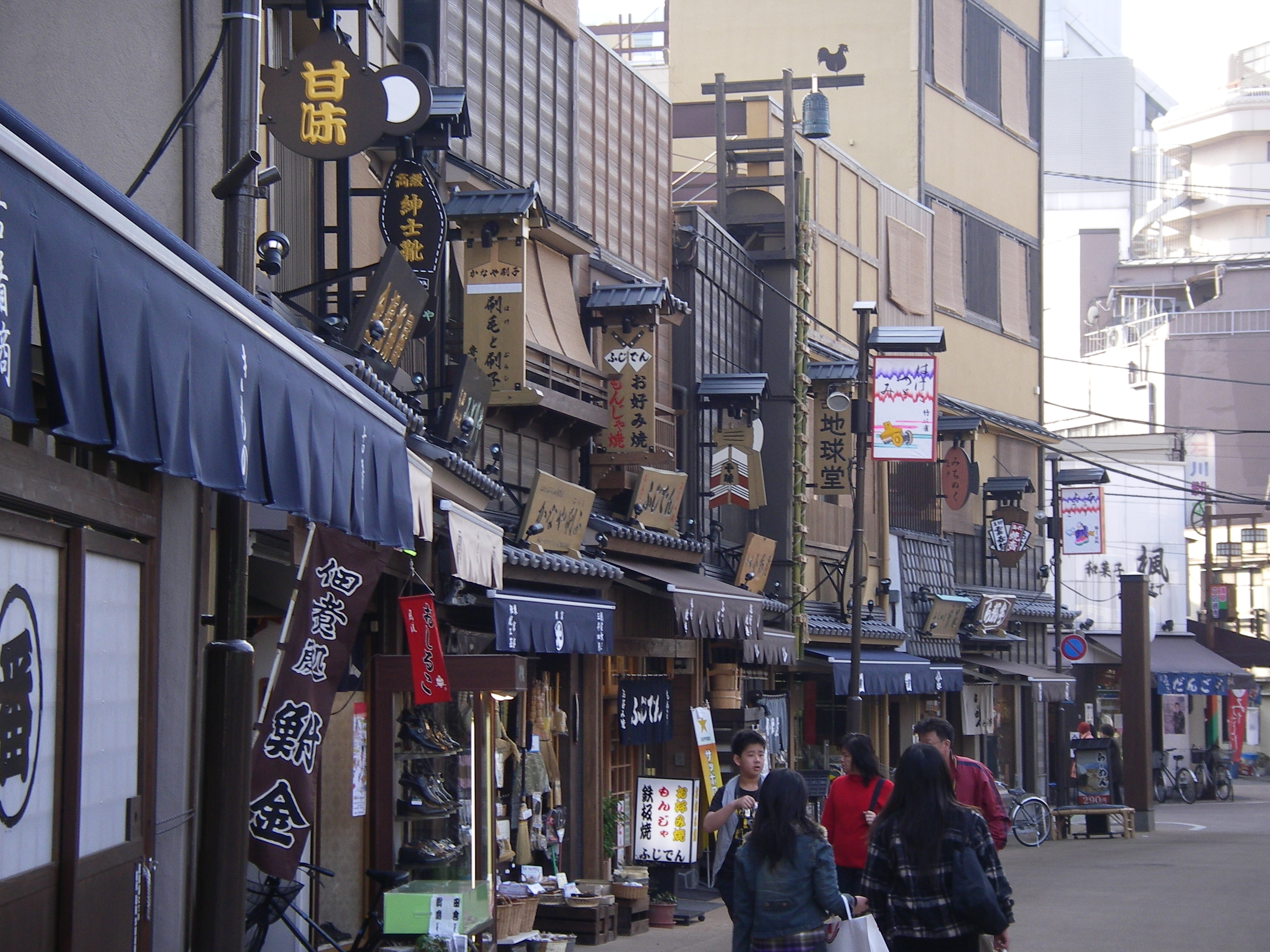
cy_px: 476
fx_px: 2642
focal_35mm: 72
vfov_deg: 20.4
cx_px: 635
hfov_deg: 27.0
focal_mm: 11.9
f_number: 3.8
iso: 80
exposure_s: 1/80
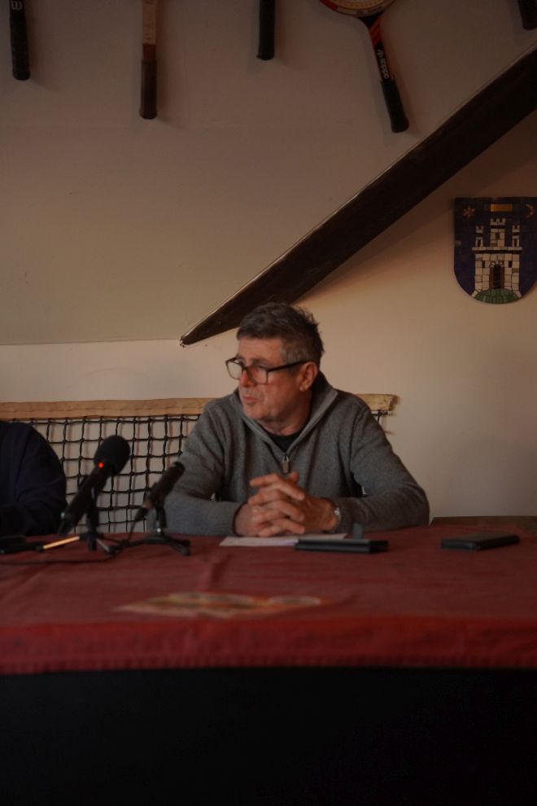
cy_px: 403
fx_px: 1678
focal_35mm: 75
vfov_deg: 27.0
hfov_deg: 18.2
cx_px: 268
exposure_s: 1/125
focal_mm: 50
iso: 1600
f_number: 2.8
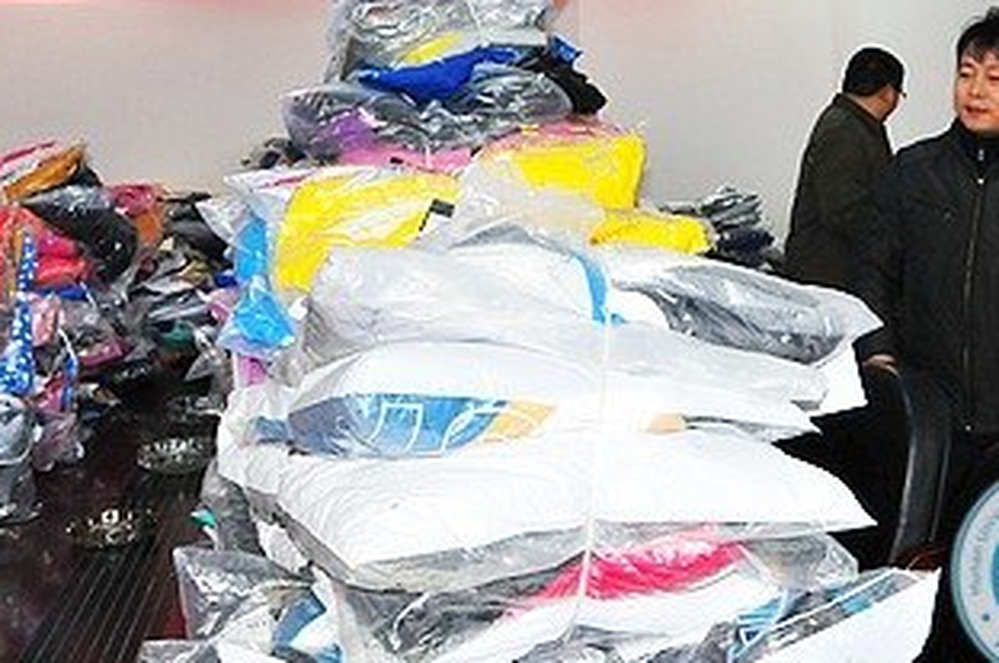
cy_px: 70
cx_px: 663
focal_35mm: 52
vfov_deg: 25.1
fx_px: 1441
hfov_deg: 37.8
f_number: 6.3
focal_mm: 18
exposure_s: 1/60
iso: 800
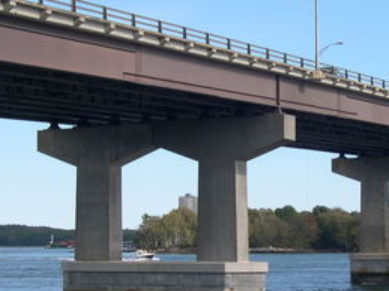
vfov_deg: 15.7
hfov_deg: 20.7
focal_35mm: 94
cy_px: 168
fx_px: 1056
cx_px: 294
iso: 100
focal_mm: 8
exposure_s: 1/148
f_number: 7.6
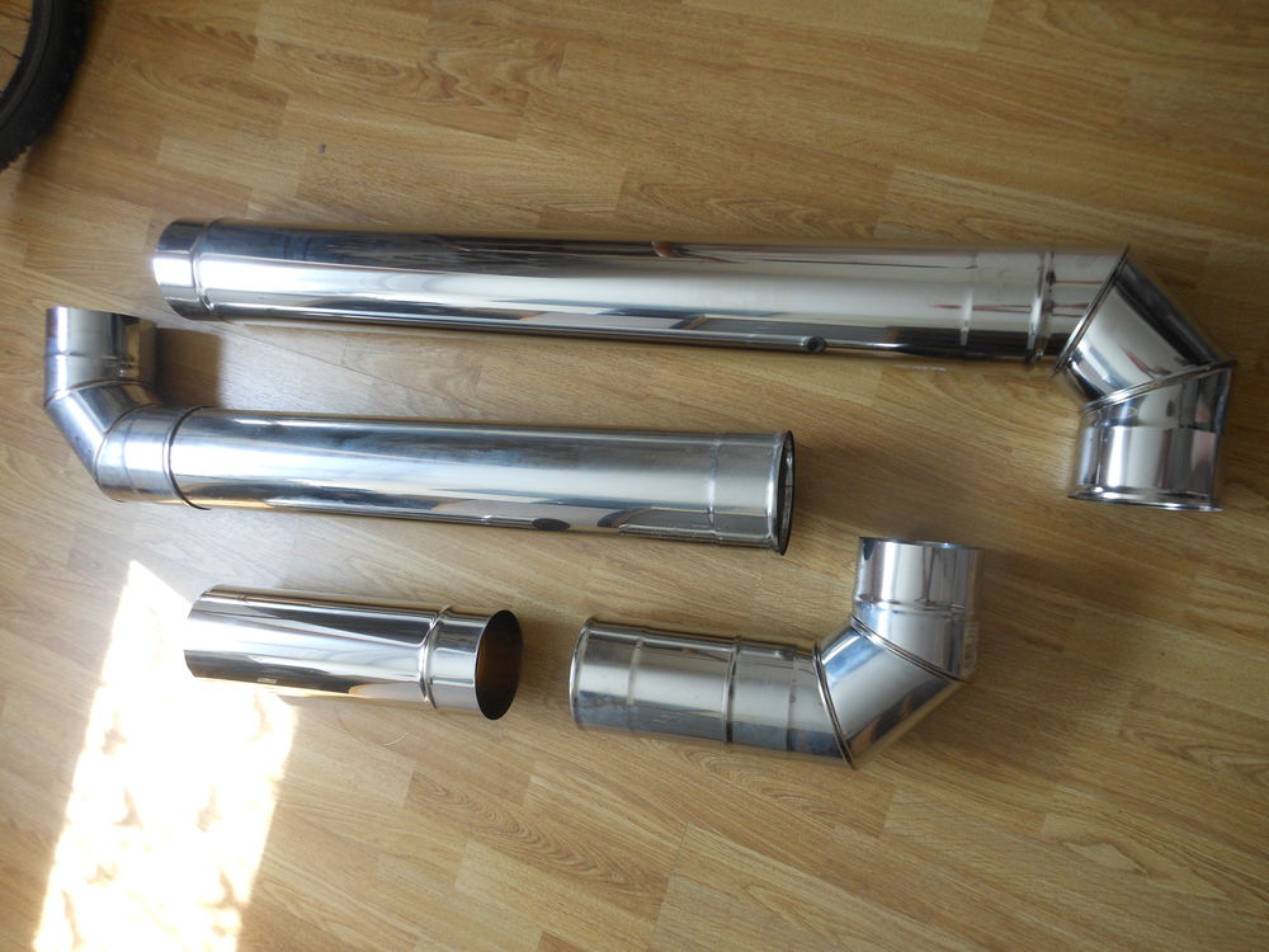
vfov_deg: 54.9
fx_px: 916
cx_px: 634
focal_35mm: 25
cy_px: 476
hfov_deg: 69.4
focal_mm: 4.5
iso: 125
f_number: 3.2
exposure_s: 1/30
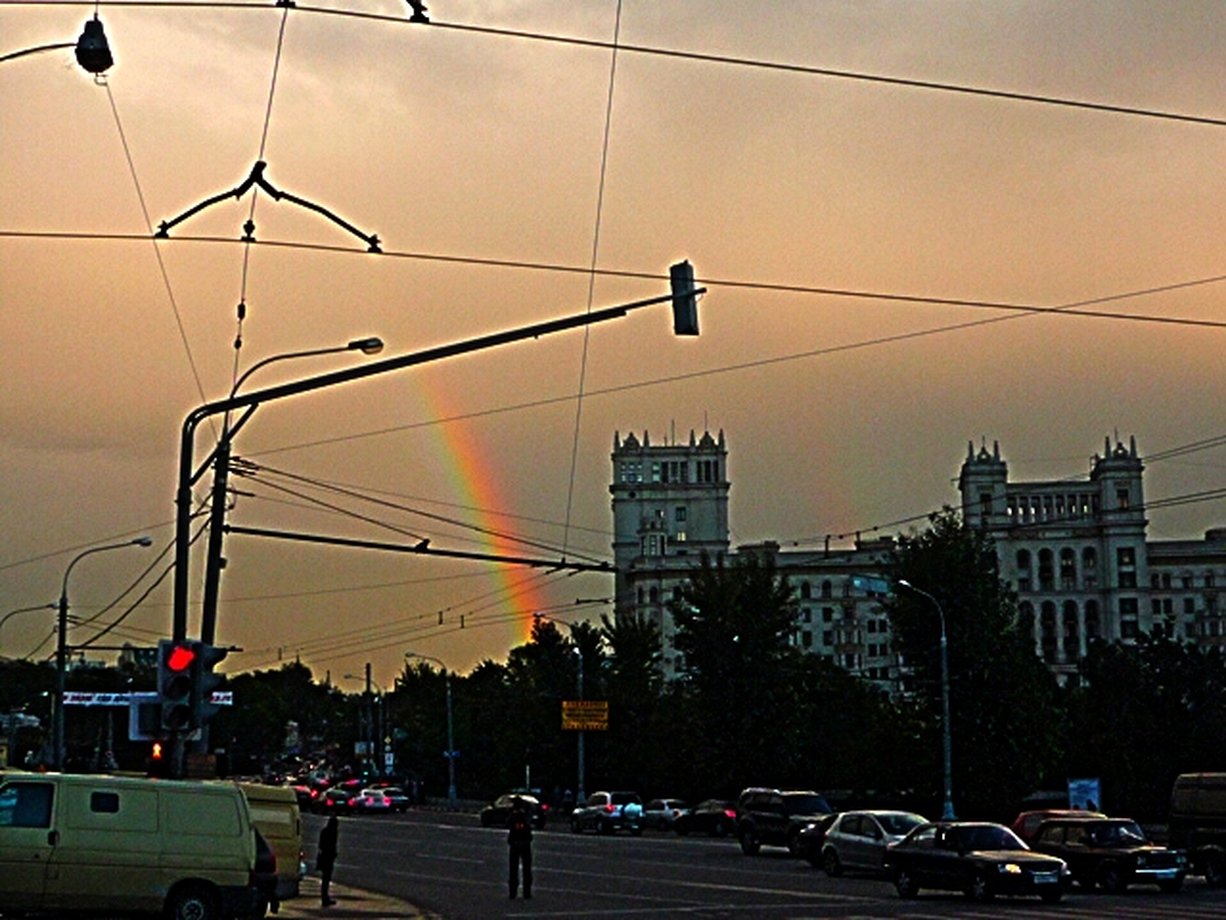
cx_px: 613
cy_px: 460
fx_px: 1948
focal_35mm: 55
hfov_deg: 34.9
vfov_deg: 26.6
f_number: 4
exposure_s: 1/400
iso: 100
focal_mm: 5.3
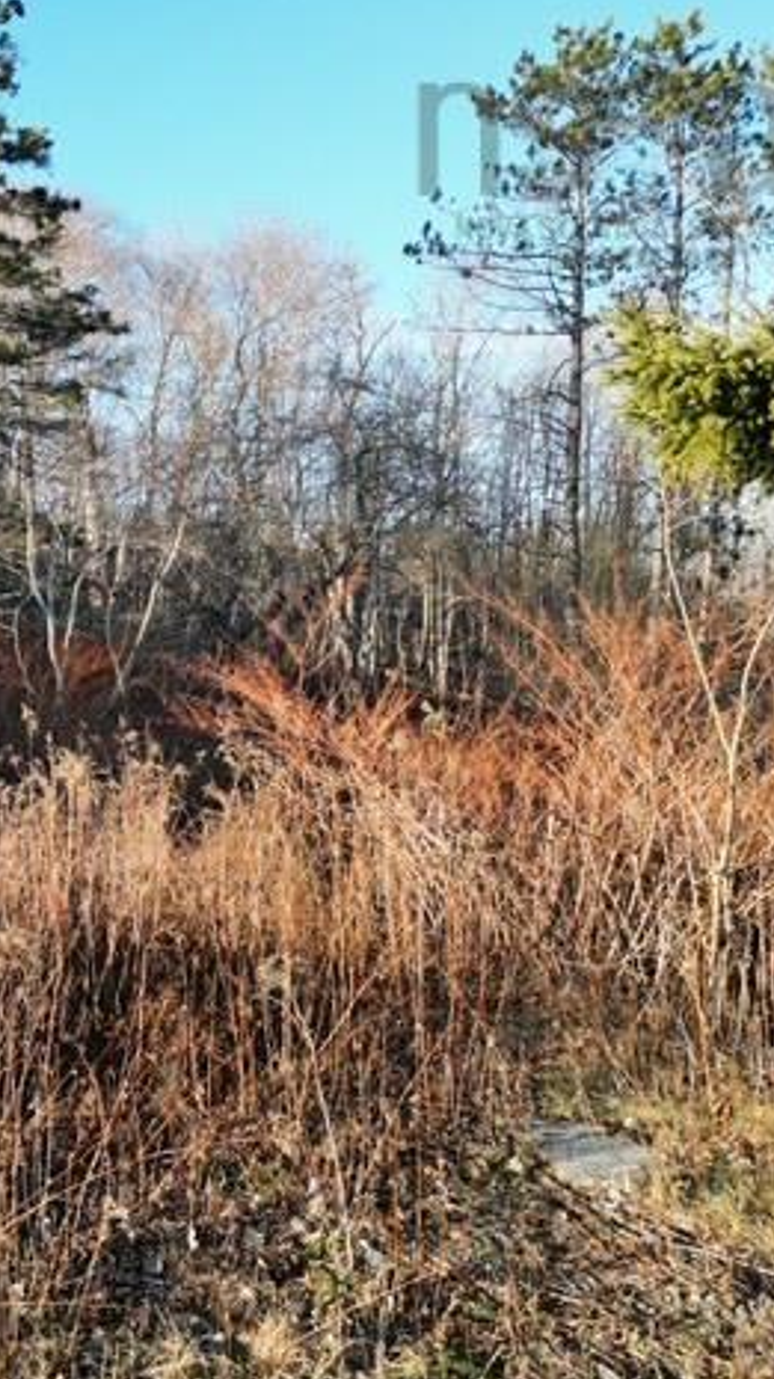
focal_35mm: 36
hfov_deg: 30.2
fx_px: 1316
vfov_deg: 55.3
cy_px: 691
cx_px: -27
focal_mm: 6.72
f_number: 1.7
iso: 150
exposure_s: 1/1000
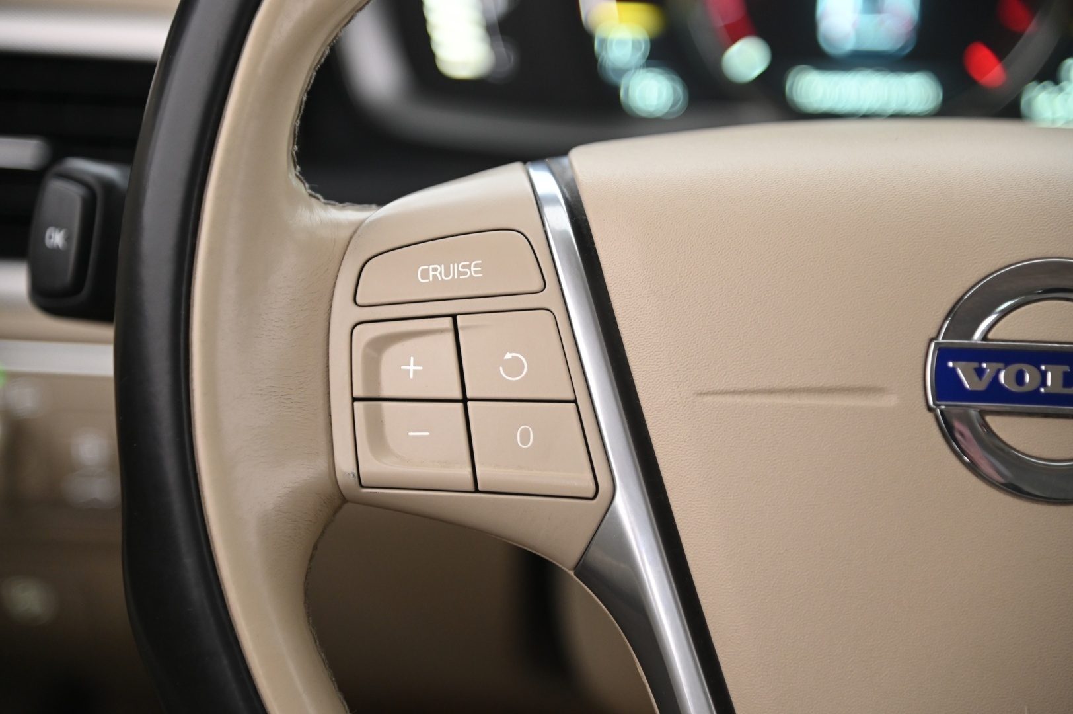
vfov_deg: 11.4
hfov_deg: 17.1
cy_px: 357
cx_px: 536
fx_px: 3574
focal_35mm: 120
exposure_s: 1/15
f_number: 4
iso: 2000
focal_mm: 120
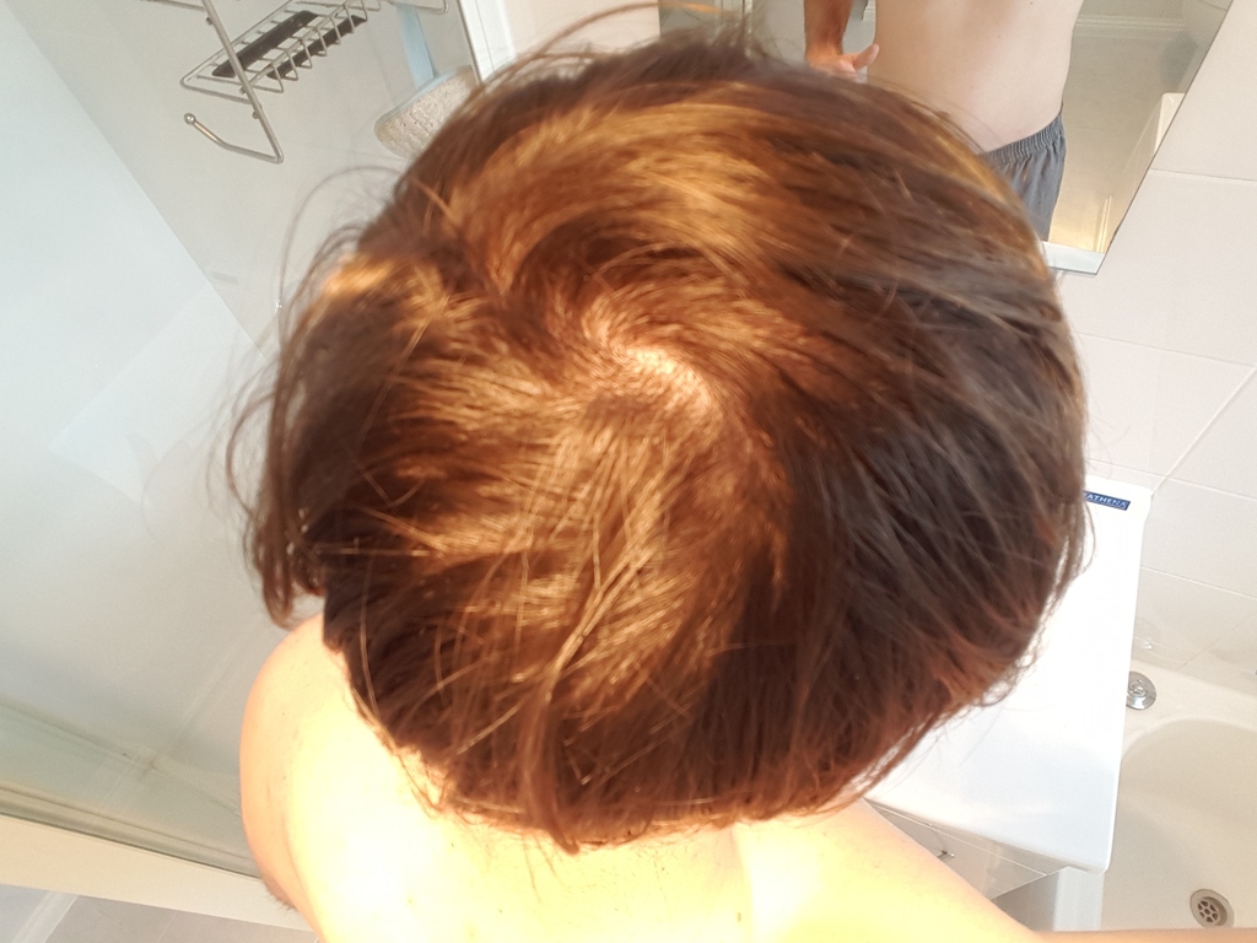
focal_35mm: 21
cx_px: 628
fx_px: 763
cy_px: 472
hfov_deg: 79.0
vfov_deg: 63.4
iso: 80
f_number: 1.7
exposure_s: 1/100
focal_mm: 2.1
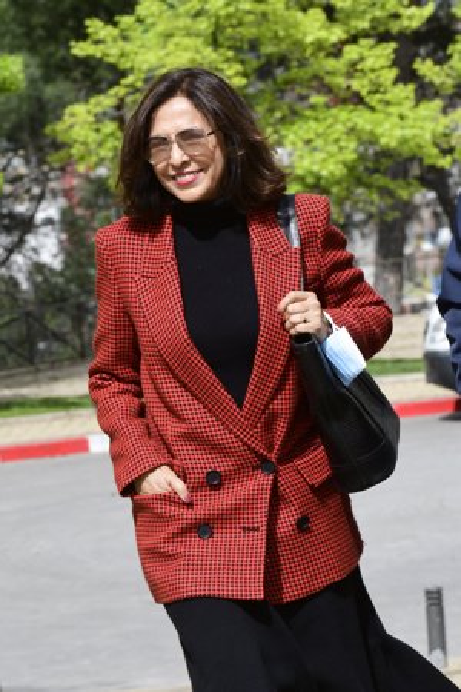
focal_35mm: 300
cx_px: 230
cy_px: 346
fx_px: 5762
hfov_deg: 4.6
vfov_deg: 6.9
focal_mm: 200
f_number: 18
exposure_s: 1/320
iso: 640
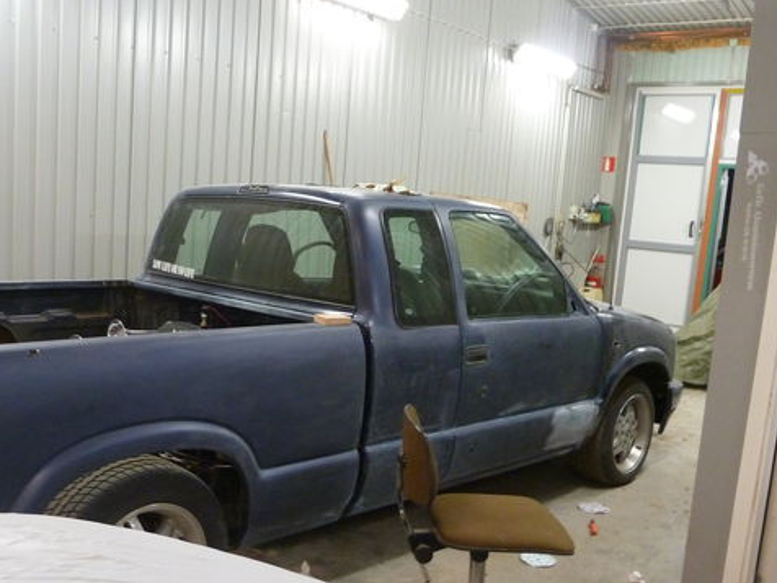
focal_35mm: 39
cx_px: 286
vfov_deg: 36.7
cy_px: 336
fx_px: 875
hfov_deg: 47.4
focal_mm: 4.7
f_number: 3.4
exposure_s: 1/13
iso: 400
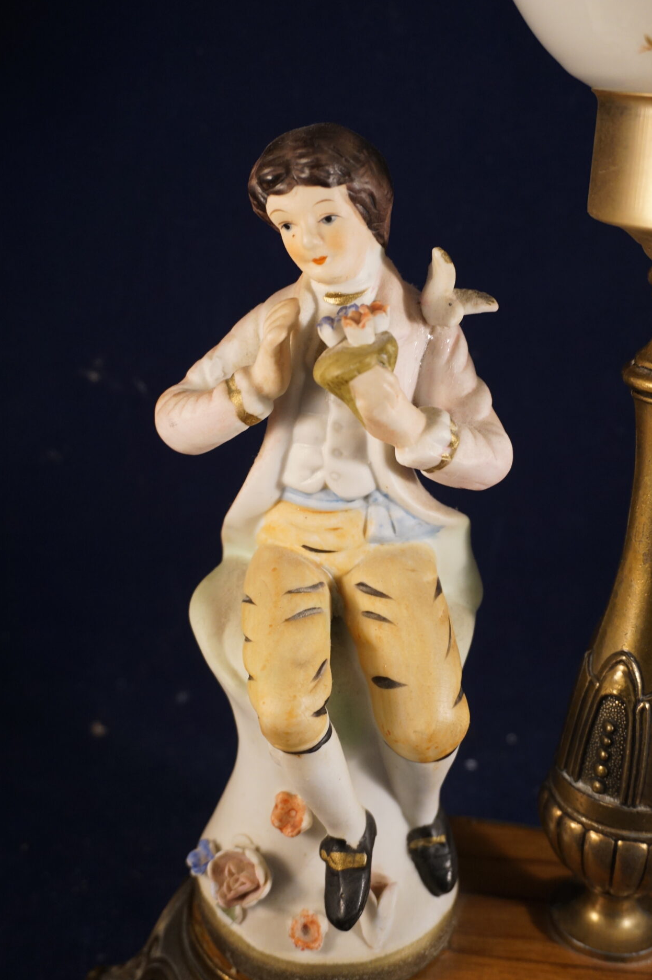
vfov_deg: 45.5
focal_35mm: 43
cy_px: 479
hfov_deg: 31.1
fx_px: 1170
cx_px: 332
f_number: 4.5
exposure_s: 1/60
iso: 800
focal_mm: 28
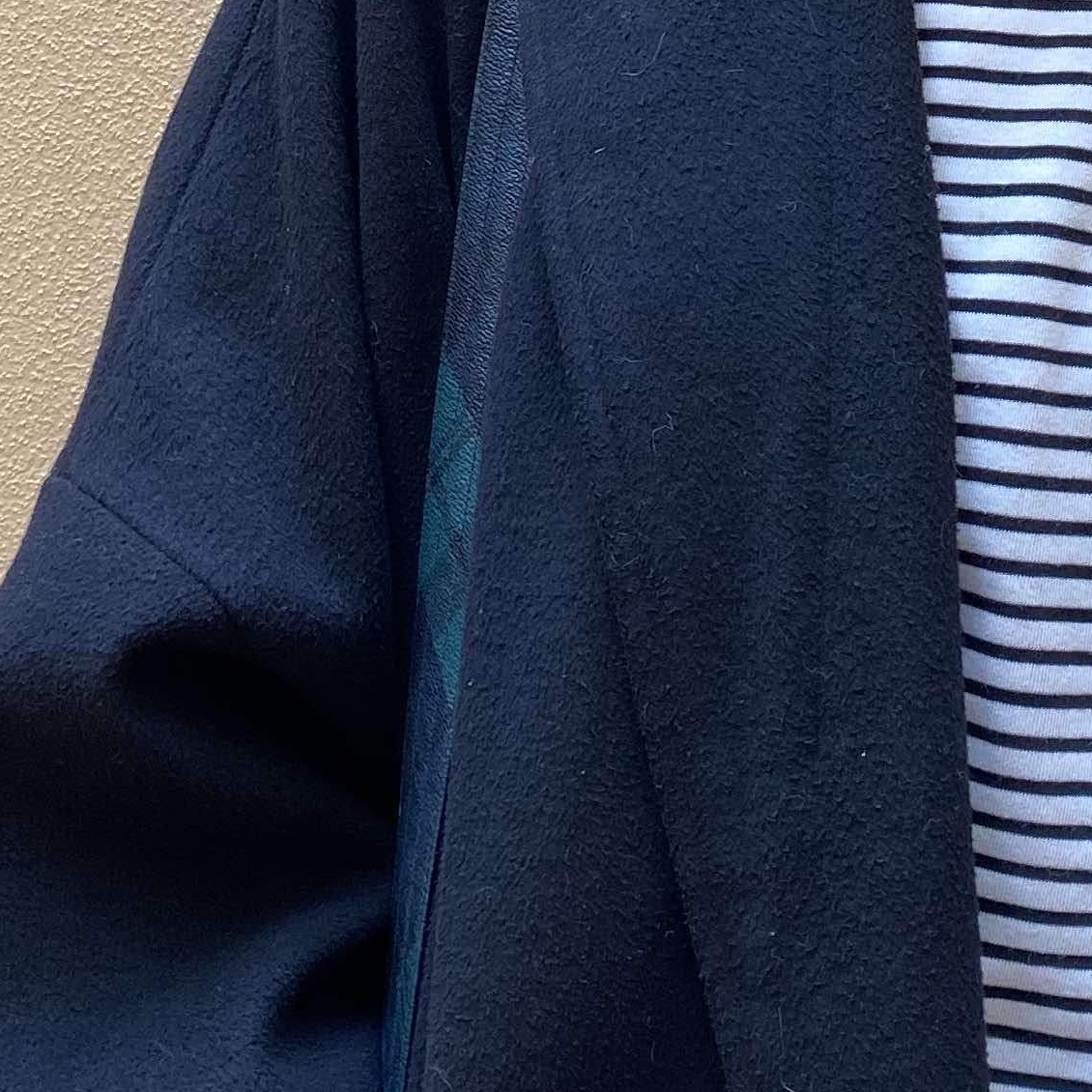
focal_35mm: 82
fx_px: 2927
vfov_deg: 19.9
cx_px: 964
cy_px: -213
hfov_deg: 20.7
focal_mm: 4.25
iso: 64
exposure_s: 1/100
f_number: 1.8
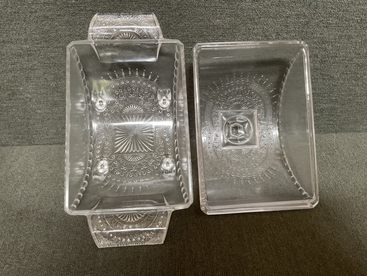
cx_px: 184
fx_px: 307
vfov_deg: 48.2
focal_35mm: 29
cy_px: 138
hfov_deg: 61.7
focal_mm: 3
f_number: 1.8
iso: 250
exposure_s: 1/40
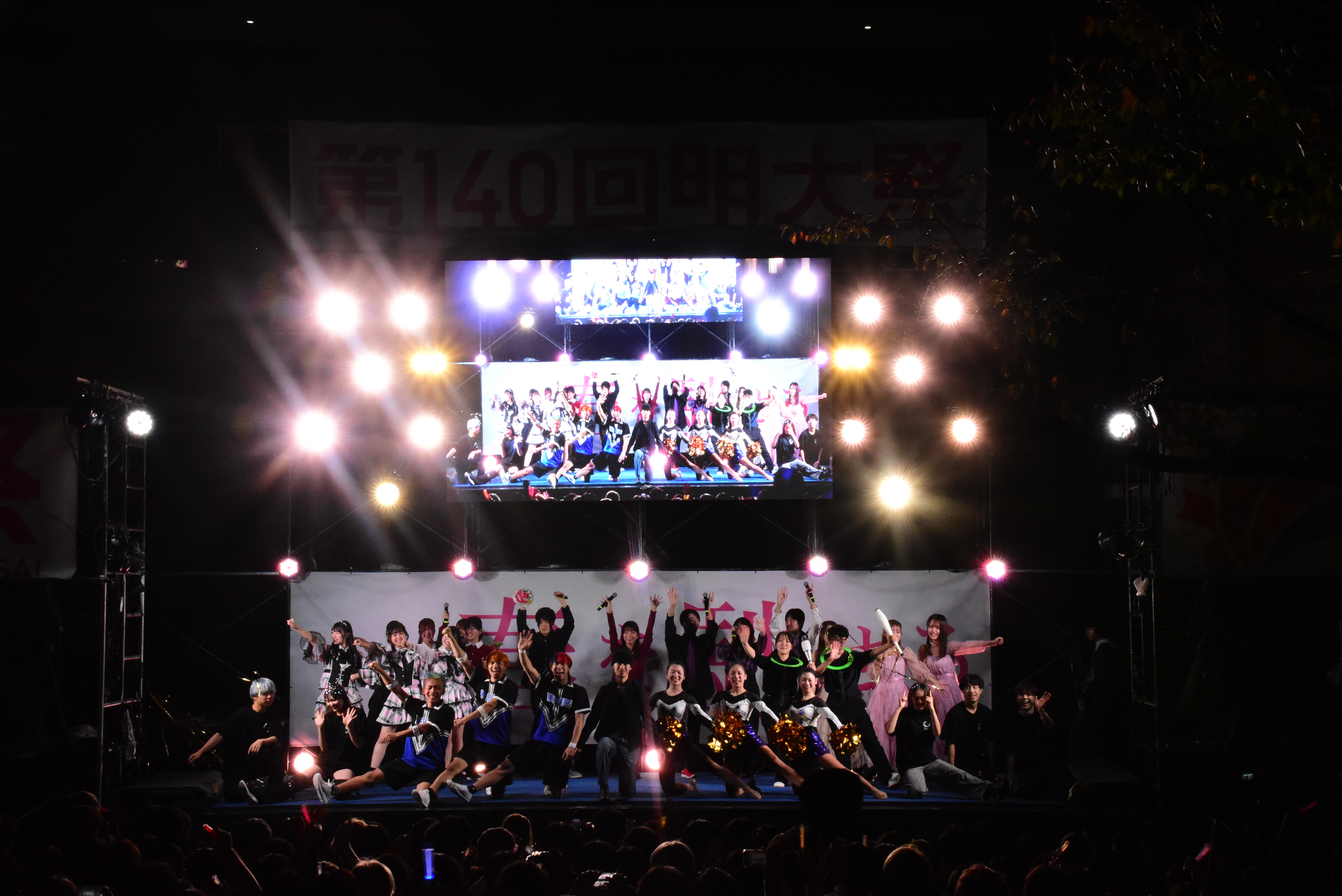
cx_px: 671
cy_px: 448
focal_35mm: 72
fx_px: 2685
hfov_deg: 28.1
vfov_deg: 18.9
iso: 3200
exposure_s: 1/100
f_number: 16
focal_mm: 48
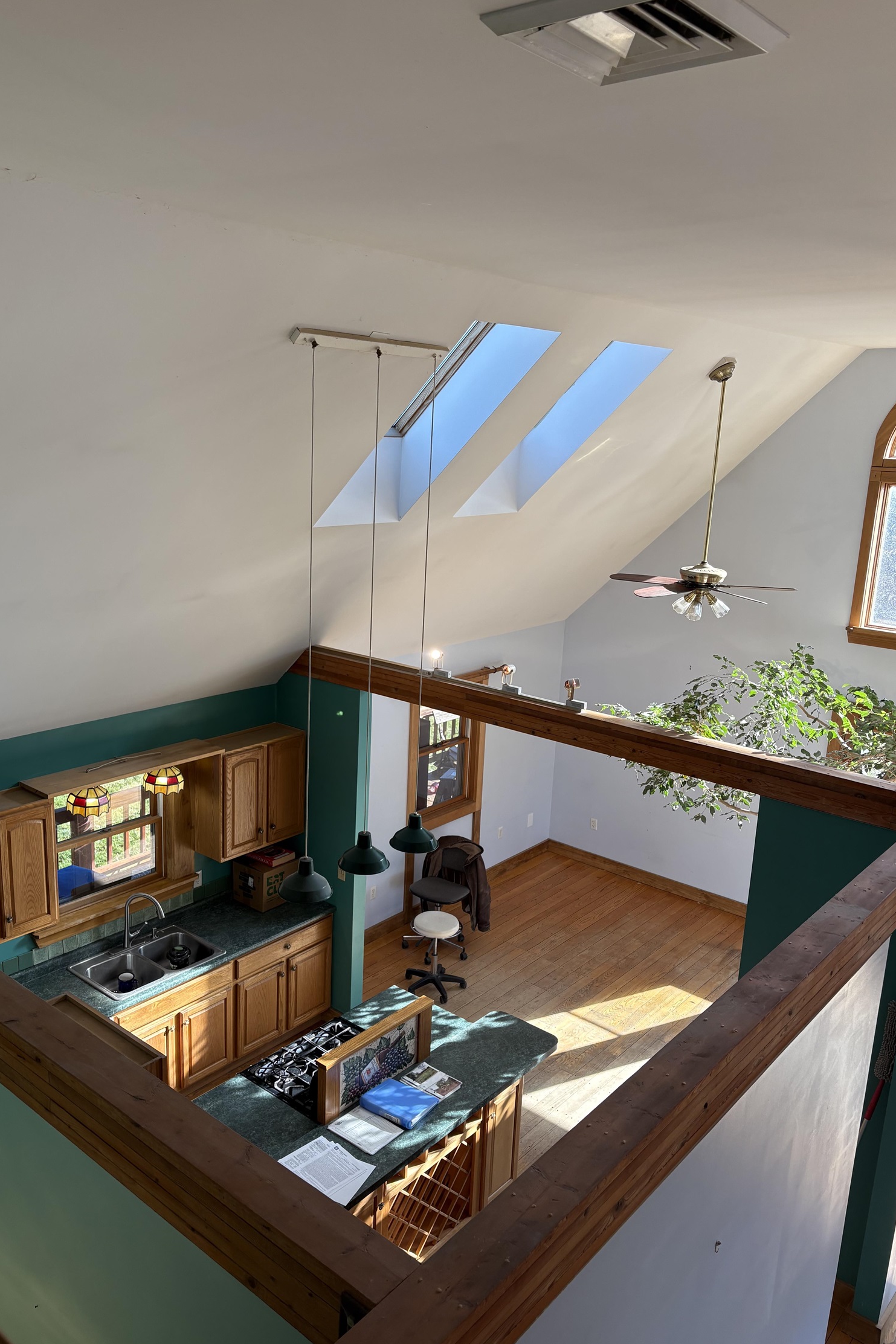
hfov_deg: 46.3
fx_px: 1045
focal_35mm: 28
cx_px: 394
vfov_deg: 65.5
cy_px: 676
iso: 64
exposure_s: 1/225
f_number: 1.6
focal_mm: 5.96
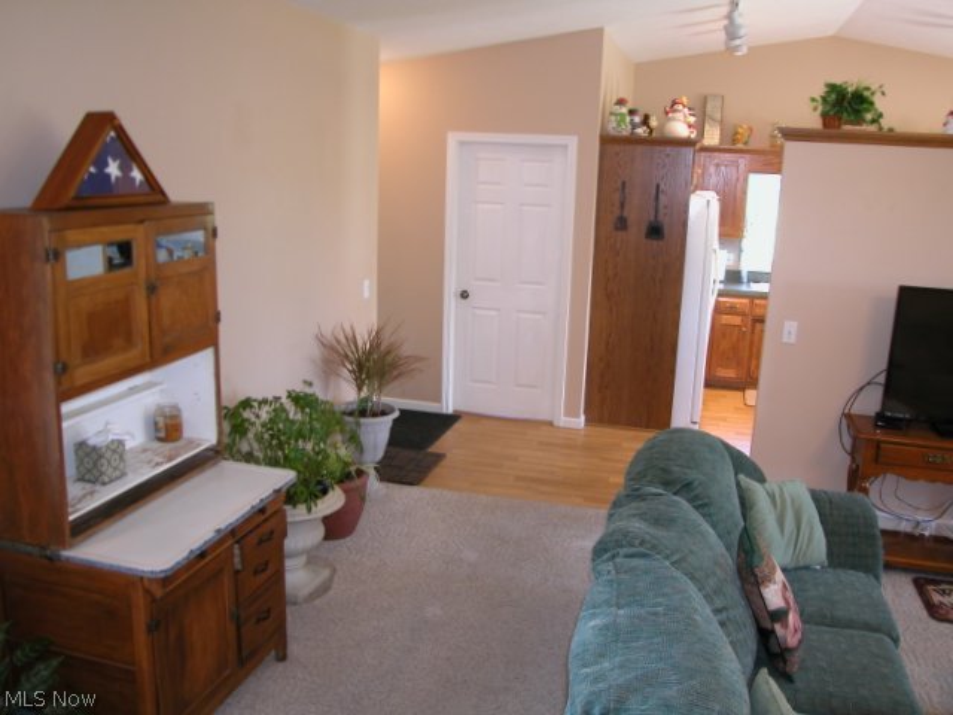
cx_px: 476
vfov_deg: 49.7
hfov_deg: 63.4
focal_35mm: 28
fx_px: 771
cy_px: 358
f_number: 2.8
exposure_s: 1/7.7
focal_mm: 7.1
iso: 100
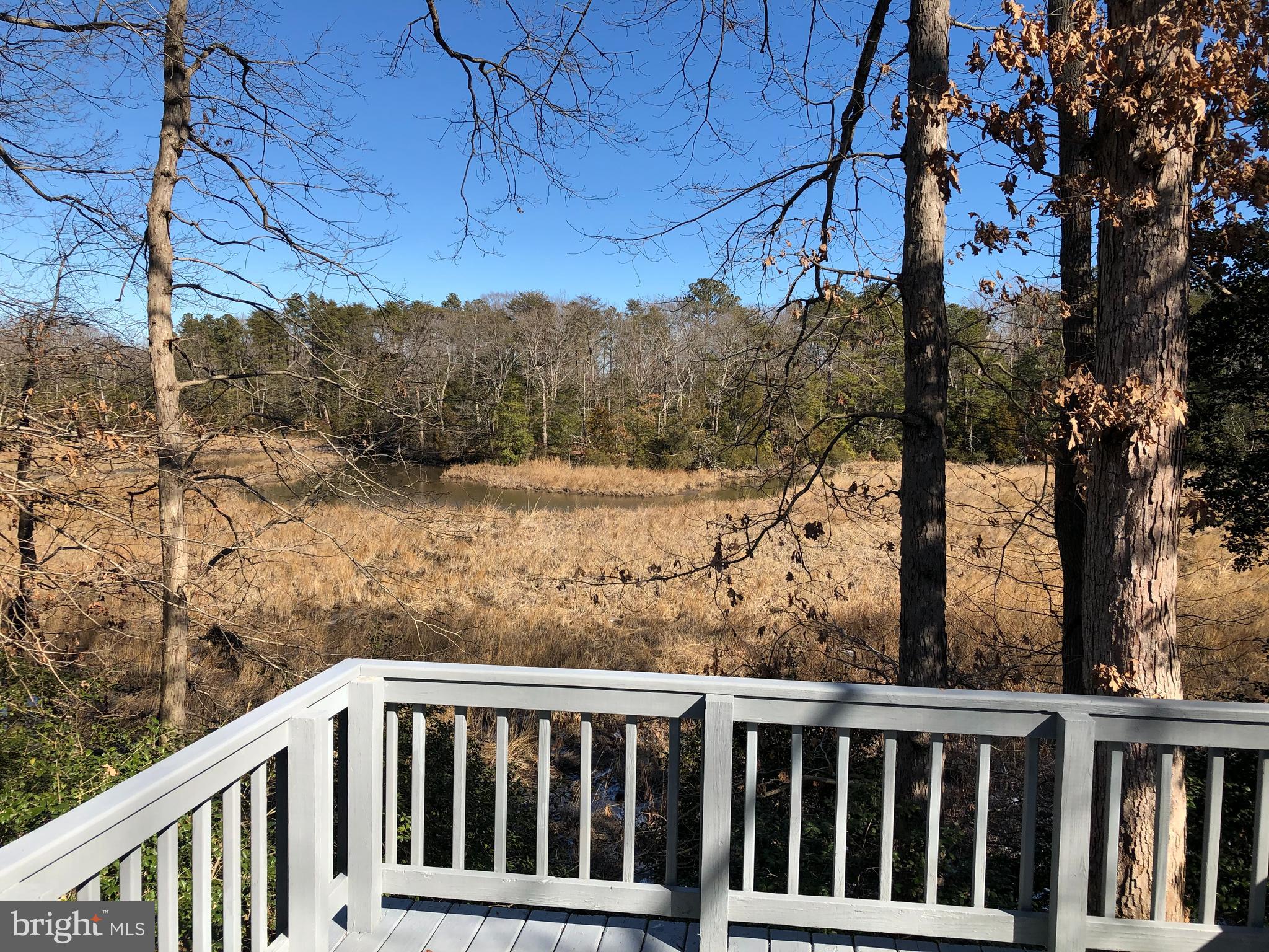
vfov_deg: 49.7
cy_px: 476
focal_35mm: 28
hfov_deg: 63.4
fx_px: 1026
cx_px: 634
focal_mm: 3.99
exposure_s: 1/1372
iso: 20
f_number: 1.8
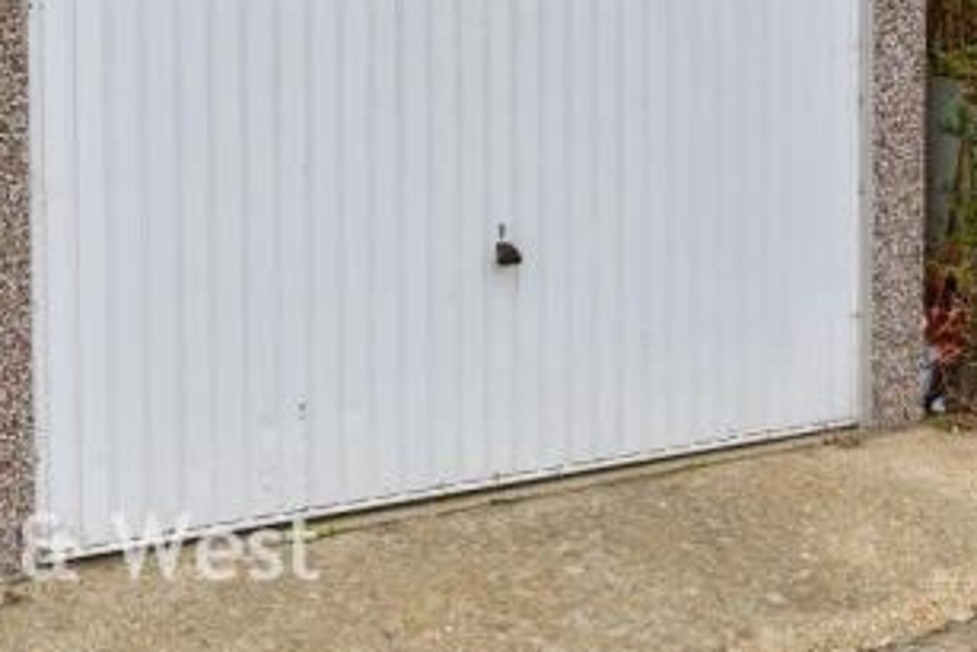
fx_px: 1738
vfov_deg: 20.8
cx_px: 307
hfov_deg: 31.1
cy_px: 72
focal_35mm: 64
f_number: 8
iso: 500
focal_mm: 20
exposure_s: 1/200
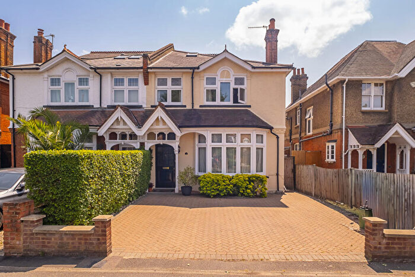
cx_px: 208
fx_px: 173
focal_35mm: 15
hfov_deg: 100.4
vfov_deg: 77.4
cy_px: 138
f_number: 5.6
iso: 400
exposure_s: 1/950
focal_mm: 10
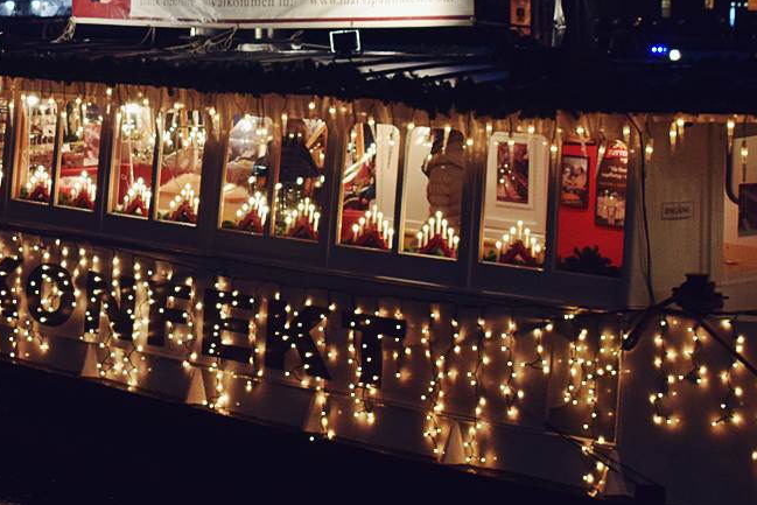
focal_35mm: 111
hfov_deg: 18.2
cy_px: 78
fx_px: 2334
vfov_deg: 12.3
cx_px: 141
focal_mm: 30
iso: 1250
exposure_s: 1/60
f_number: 4.2
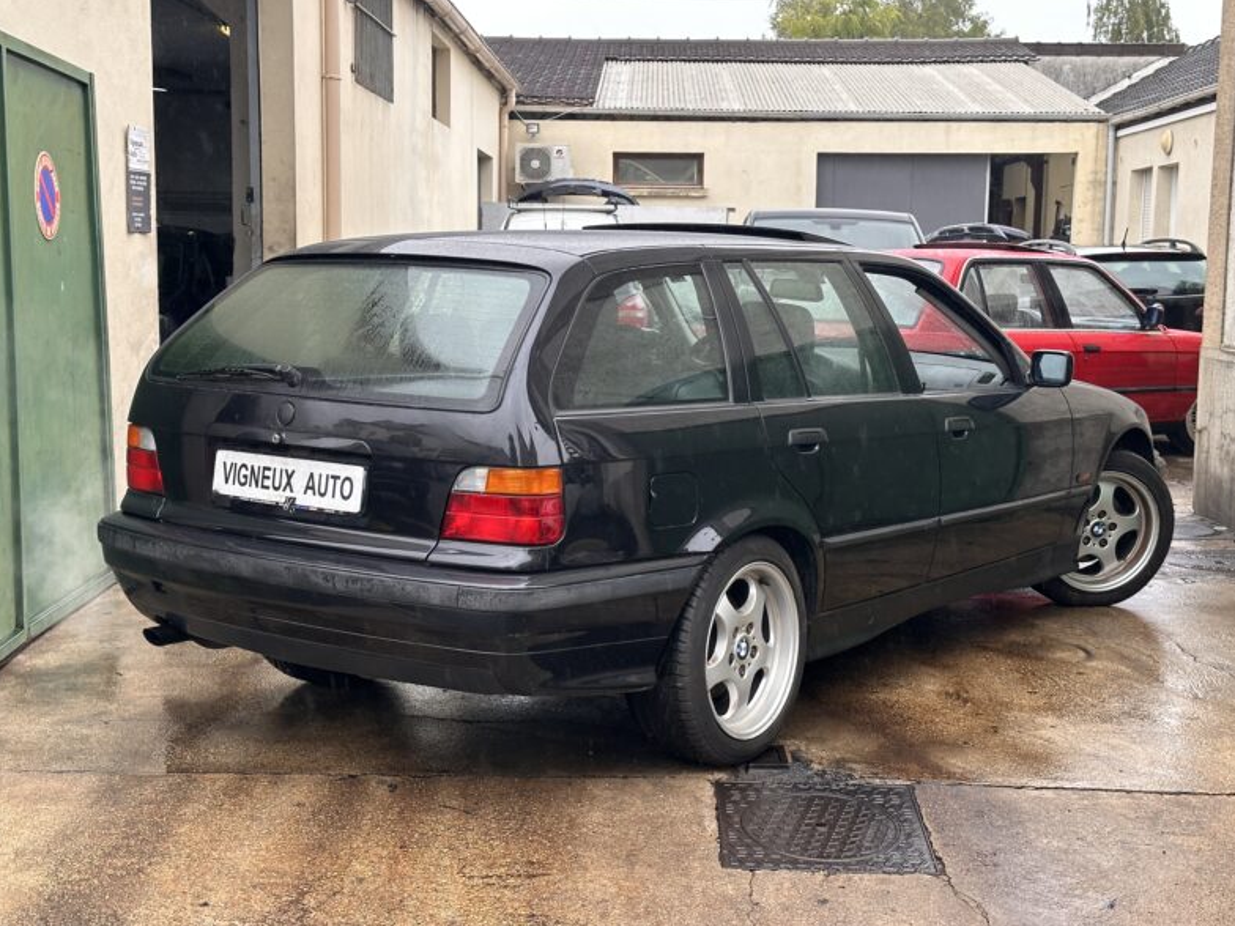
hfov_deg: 38.9
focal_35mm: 49
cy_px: 466
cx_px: 616
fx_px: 1748
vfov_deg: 29.7
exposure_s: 1/293
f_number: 1.78
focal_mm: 6.86
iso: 64
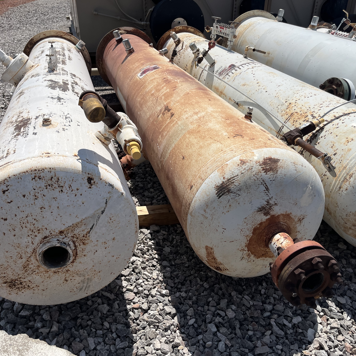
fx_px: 361
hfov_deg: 52.5
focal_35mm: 31
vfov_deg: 52.5
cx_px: 184
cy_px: 178
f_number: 1.6
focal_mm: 5.1
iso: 50
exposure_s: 1/7353
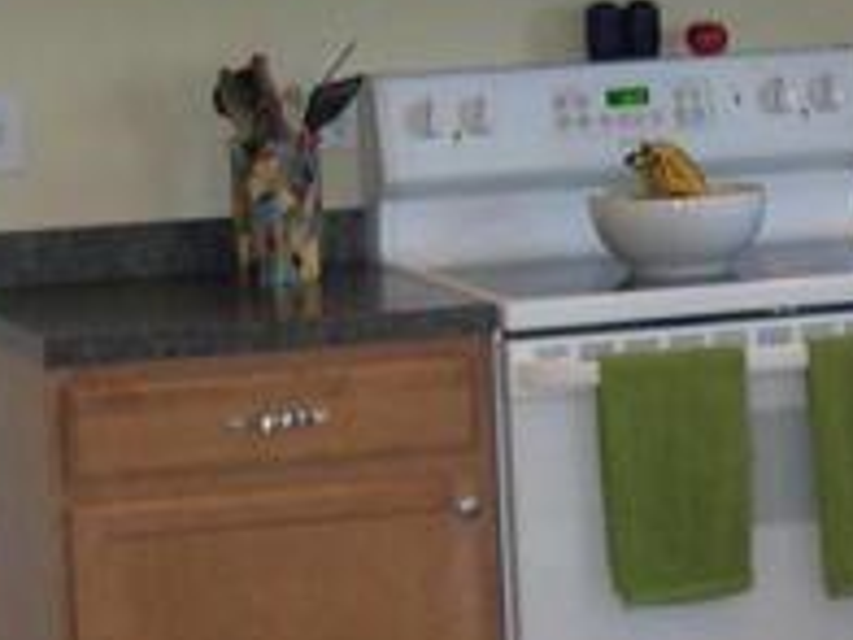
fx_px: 4904
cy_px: 357
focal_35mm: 199
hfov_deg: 9.7
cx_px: 1123
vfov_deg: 7.5
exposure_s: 1/60
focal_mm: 8
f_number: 2.8
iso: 157
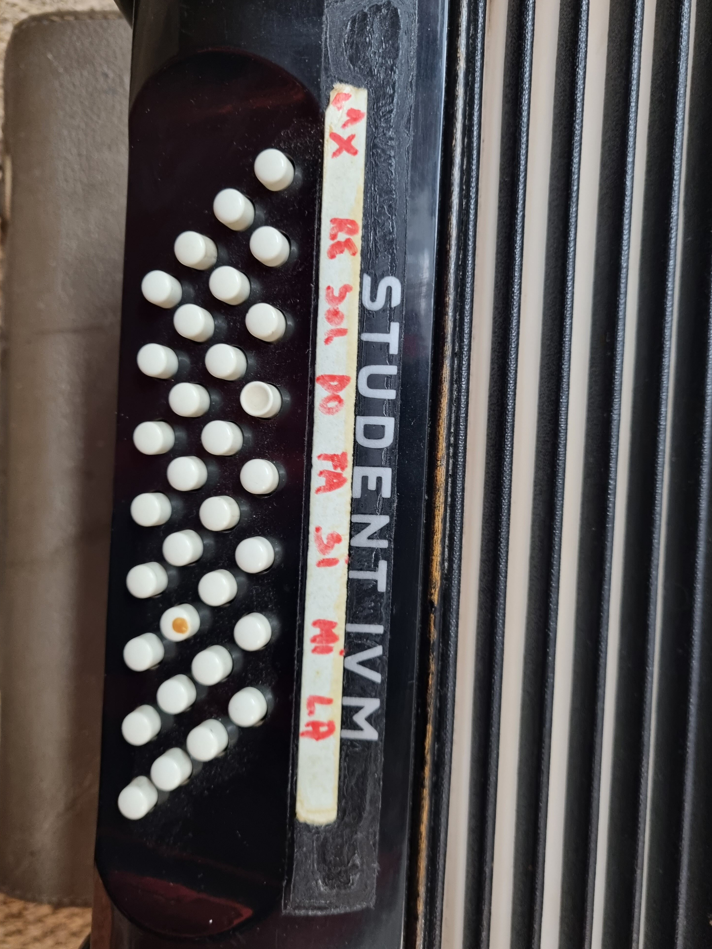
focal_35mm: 27
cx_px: 368
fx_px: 741
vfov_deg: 65.3
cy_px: 471
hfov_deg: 51.3
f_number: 1.8
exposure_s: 1/50
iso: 320
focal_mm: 5.4
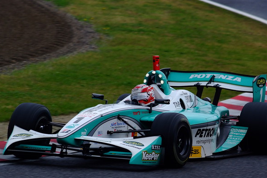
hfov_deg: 3.7
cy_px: 101
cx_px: 153
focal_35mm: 558
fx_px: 4137
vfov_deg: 2.5
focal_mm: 300
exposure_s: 1/500
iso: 400
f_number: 5.6
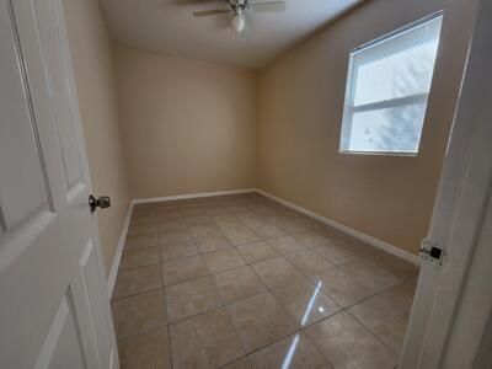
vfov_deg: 89.9
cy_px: 184
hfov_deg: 106.2
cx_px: 246
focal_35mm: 13
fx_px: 185
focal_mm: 2.2
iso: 64
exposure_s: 1/60
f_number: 2.2
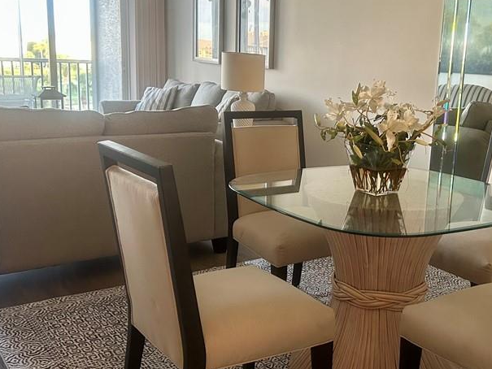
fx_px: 625
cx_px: 320
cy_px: 191
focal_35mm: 44
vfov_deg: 32.9
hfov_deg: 42.5
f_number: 1.5
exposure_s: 1/60
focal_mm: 5.7
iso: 400
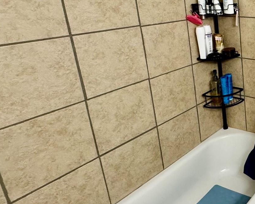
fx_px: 257
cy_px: 52
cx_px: 315
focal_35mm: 34
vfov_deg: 42.1
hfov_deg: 37.6
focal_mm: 2.22
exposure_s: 1/120
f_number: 2.2
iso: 250
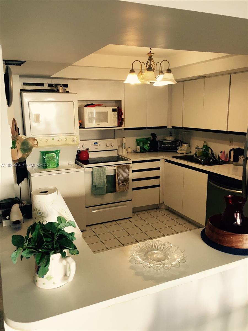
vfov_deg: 61.7
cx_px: 124
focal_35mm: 29
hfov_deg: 48.2
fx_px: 277
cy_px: 166
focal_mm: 4.15
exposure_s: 1/30
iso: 32
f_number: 2.2
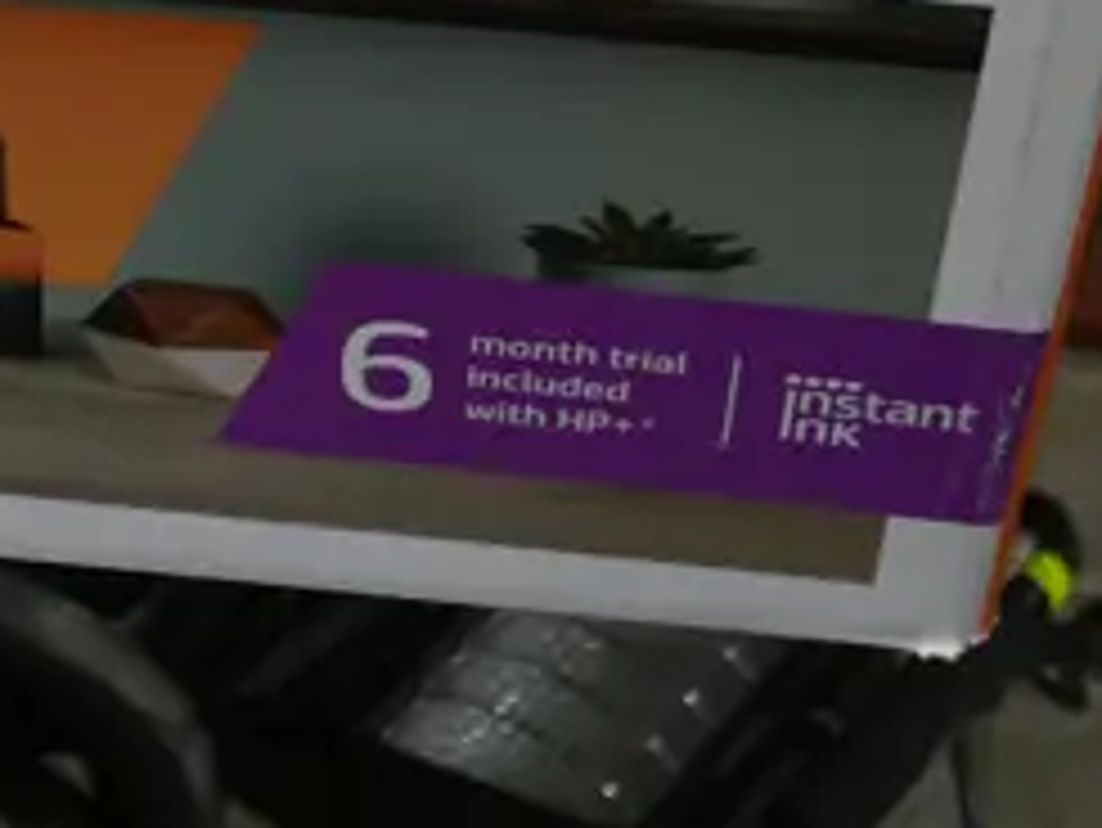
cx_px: -432
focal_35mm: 117
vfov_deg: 11.9
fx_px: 3727
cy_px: -533
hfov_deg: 15.8
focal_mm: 14
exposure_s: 1/60
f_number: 3.5
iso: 250
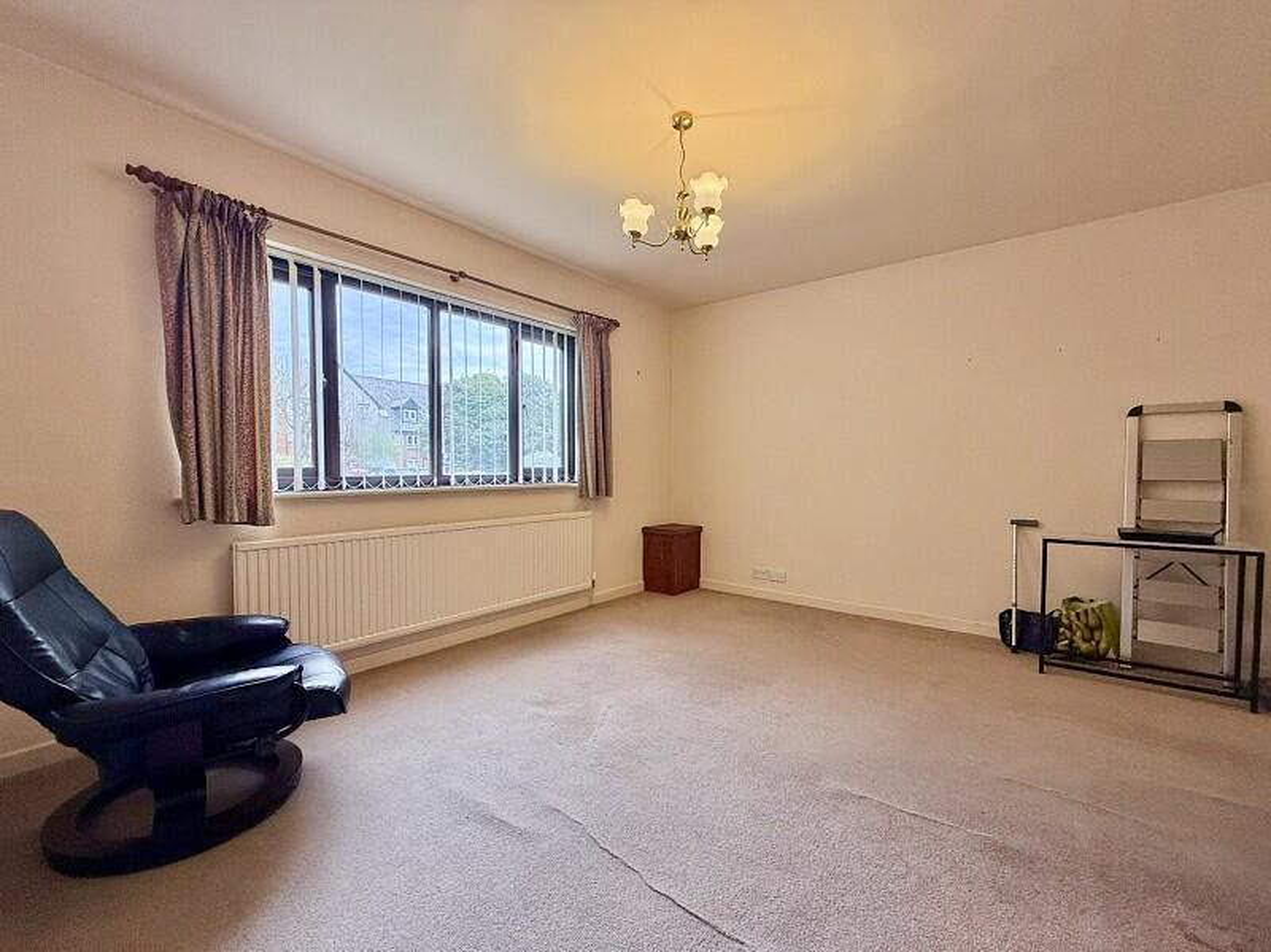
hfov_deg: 102.1
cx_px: 636
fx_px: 514
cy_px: 476
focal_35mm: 14
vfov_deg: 85.6
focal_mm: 2.22
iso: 50
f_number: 2.2
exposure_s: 1/99
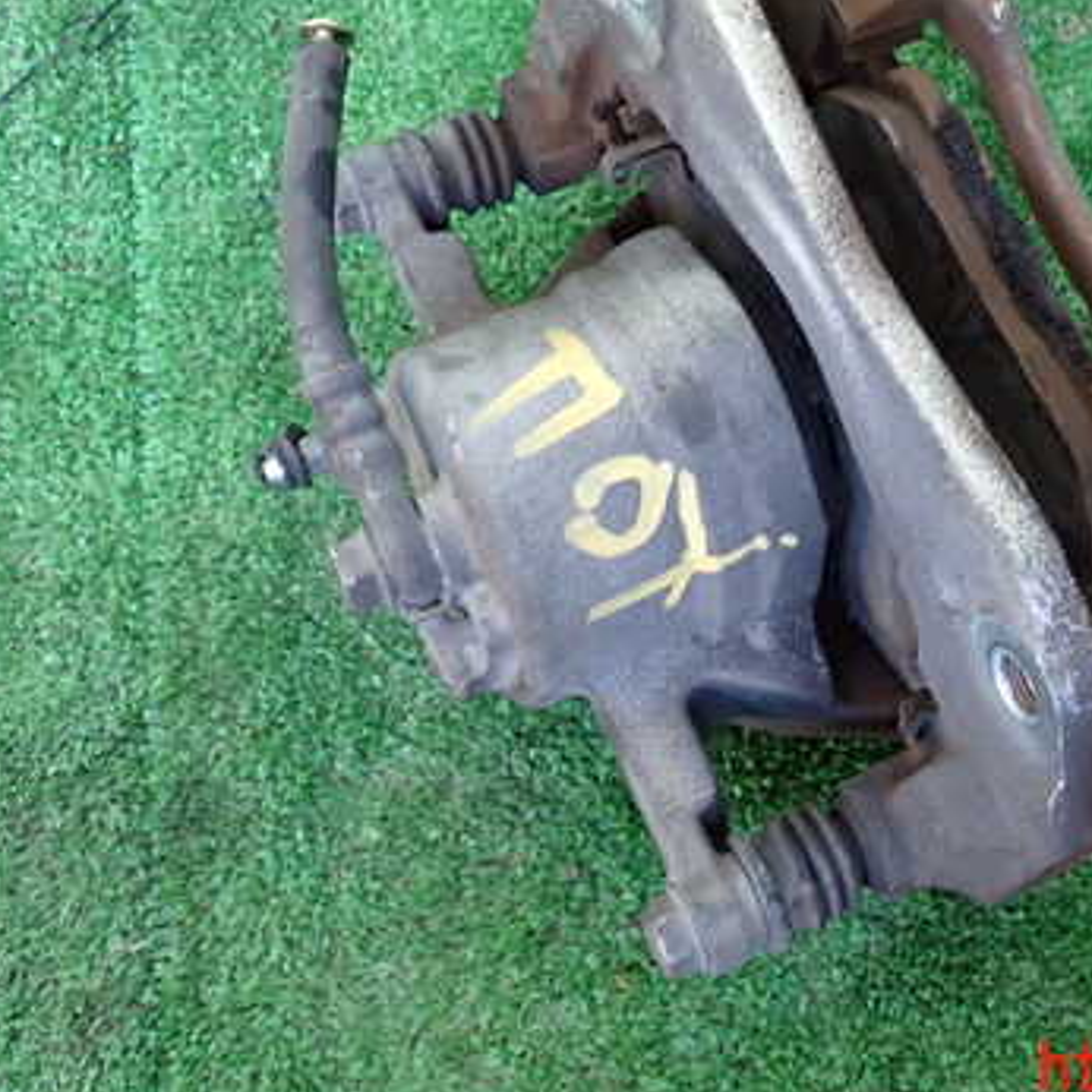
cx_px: 805
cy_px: 401
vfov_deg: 36.6
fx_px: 1642
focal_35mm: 46
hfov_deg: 36.0
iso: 640
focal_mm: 5.4
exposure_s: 1/30
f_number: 2.3
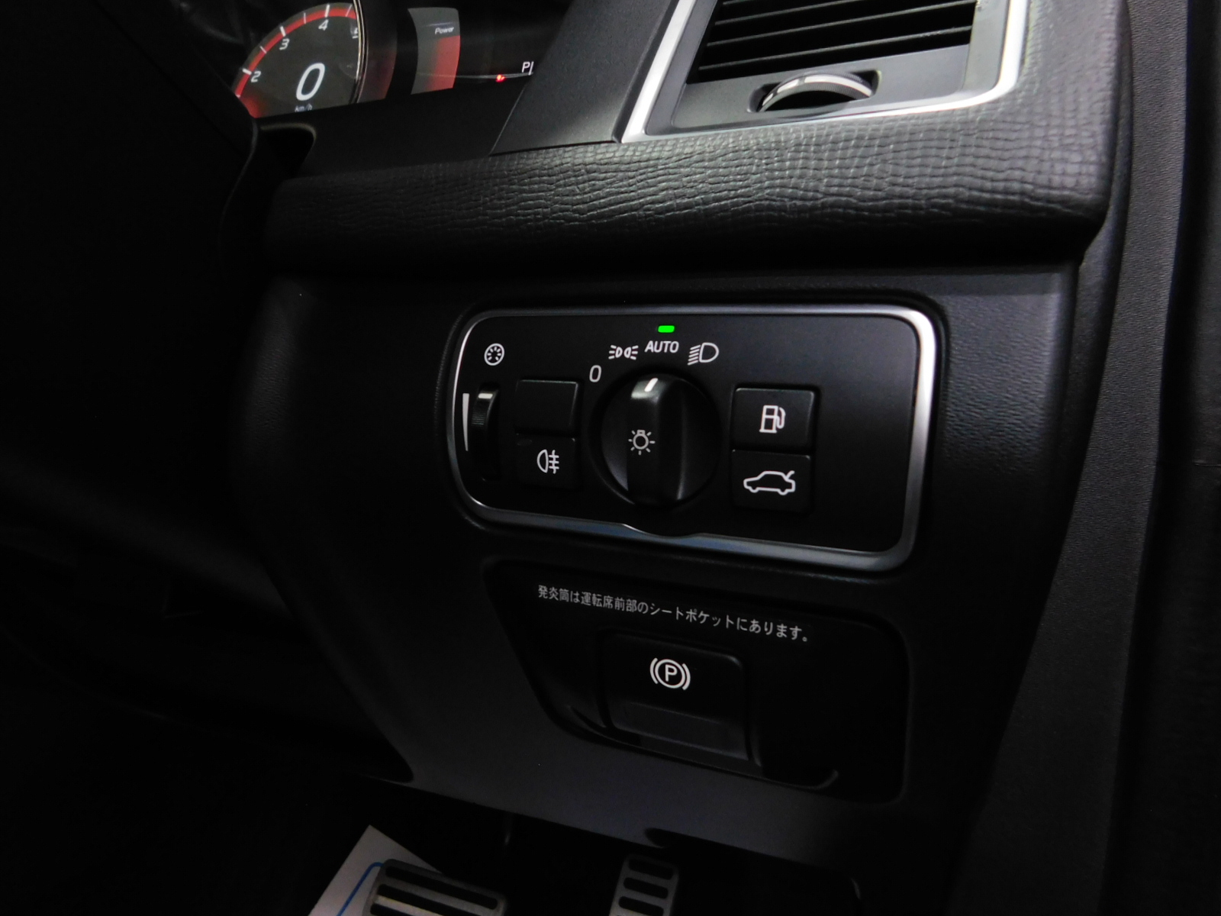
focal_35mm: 23
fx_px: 811
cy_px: 458
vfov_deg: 58.9
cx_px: 610
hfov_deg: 73.9
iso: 400
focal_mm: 4
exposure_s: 1/13
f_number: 3
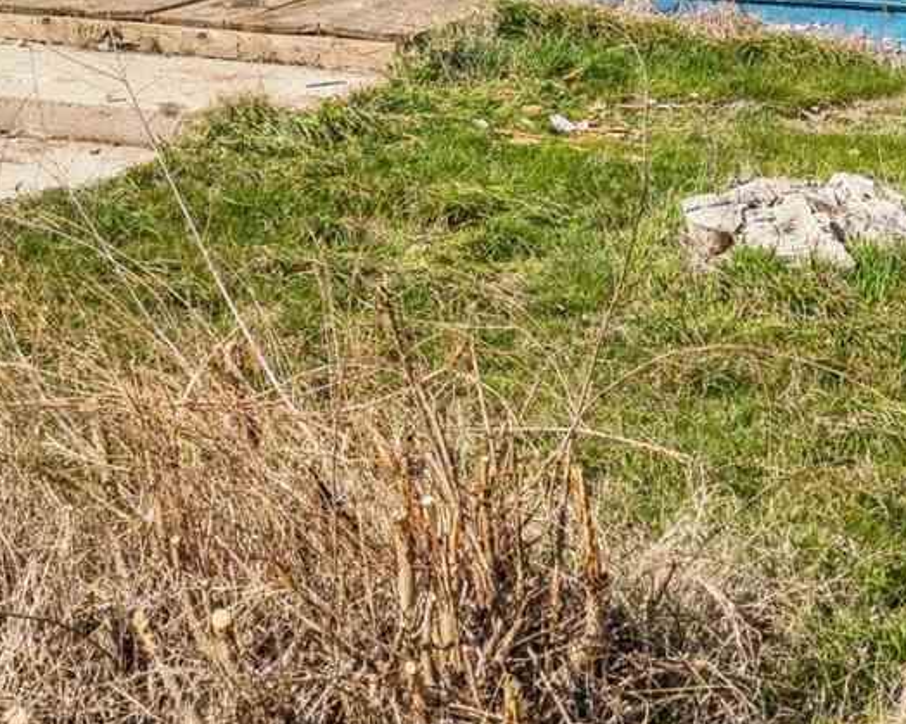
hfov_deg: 17.3
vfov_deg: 14.3
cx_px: -399
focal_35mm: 101
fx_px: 2713
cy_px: -335
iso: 400
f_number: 13
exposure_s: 1/800
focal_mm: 18.4
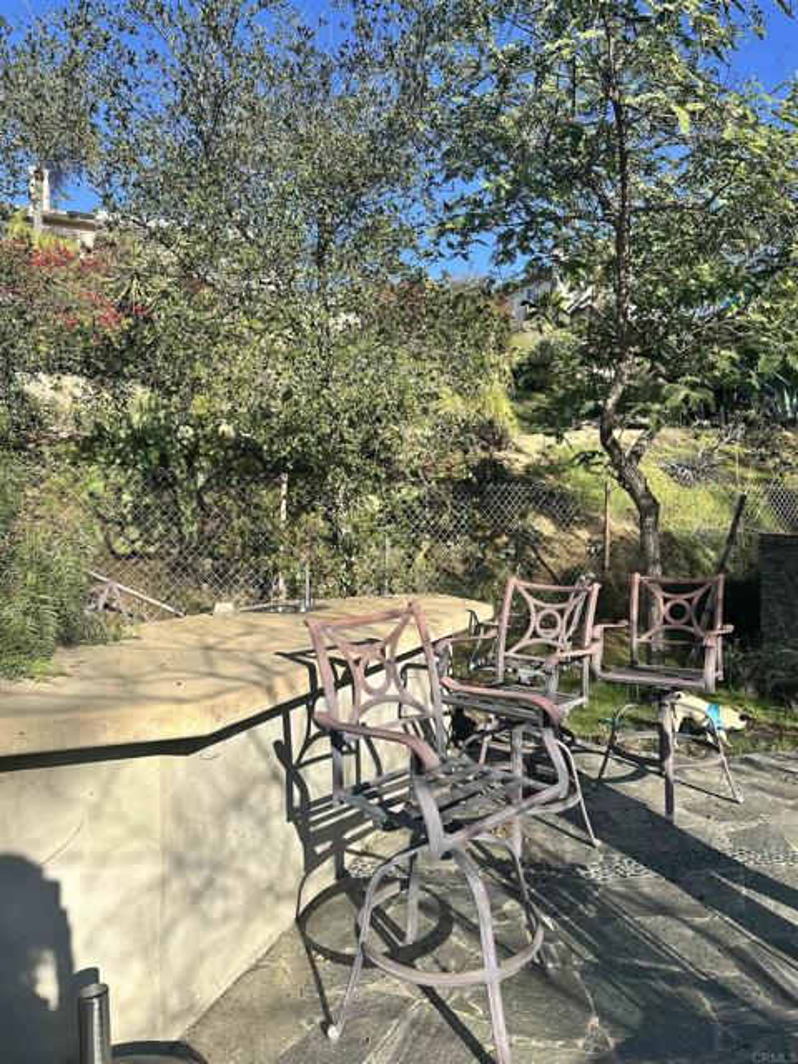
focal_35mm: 24
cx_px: 399
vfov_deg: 71.6
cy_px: 532
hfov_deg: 56.8
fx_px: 738
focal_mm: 6.86
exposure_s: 1/2882
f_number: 1.78
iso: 80
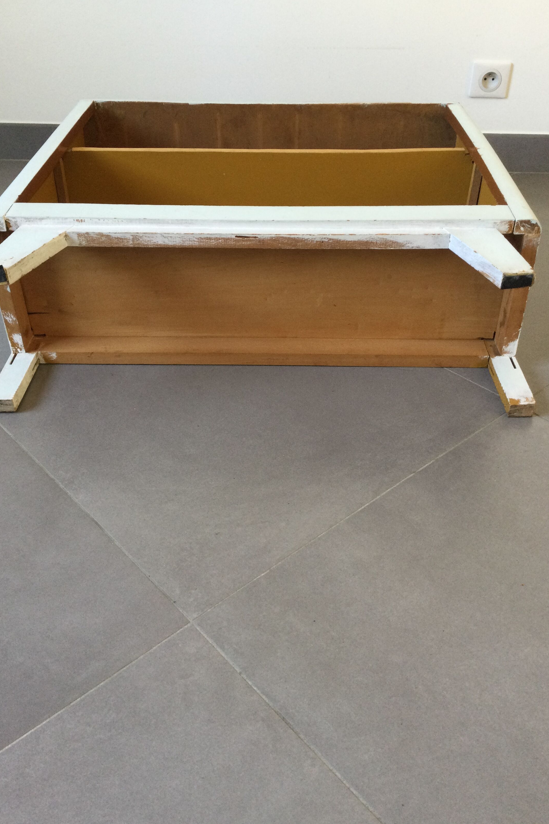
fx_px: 755
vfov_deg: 57.2
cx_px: 265
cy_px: 405
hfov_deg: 40.0
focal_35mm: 33
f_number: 2.4
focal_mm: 3.3
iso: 64
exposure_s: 1/33
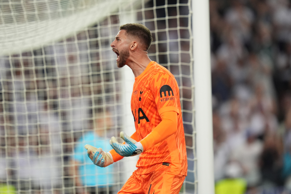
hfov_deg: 5.2
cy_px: 97
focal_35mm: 400
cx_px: 146
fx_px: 3233
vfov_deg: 3.4
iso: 2500
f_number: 2.8
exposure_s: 1/1250
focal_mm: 400
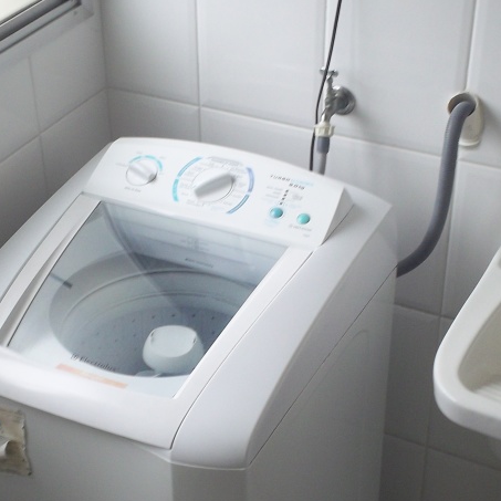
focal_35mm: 76
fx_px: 1244
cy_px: 312
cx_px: 186
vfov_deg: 22.7
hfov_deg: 22.7
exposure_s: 1/60
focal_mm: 6.3
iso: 80
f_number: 4.5
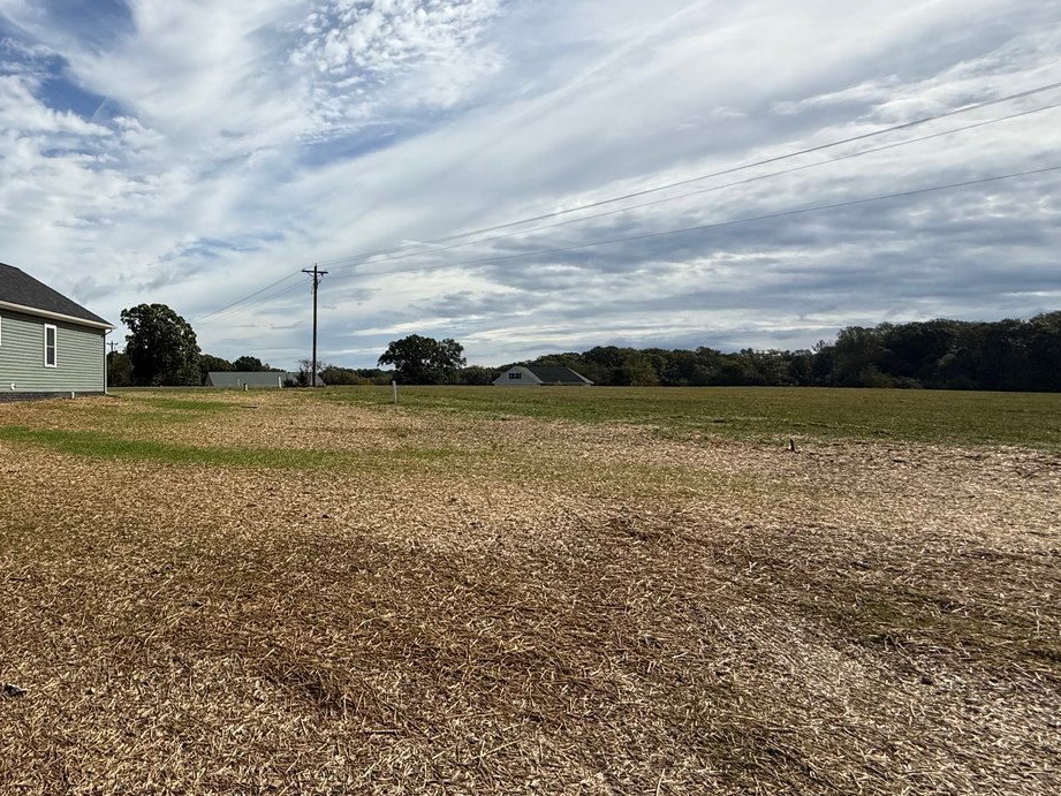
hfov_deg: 66.4
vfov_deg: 58.9
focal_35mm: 23
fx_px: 705
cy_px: 384
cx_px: 196
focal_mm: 2.22
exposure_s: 1/4425
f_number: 2.2
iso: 50
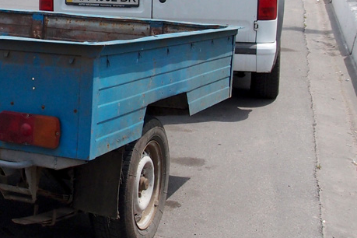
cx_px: 39
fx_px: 645
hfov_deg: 29.7
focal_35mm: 65
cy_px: 40
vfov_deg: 20.6
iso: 100
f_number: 4
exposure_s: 1/1250
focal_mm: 6
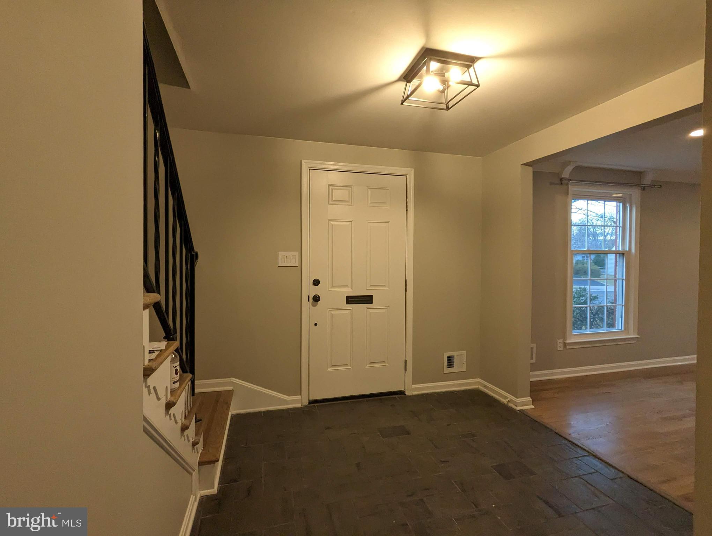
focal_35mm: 16
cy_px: 268
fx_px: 330
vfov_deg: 78.2
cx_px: 356
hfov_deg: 94.4
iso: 624
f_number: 2.2
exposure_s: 1/120
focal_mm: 2.35
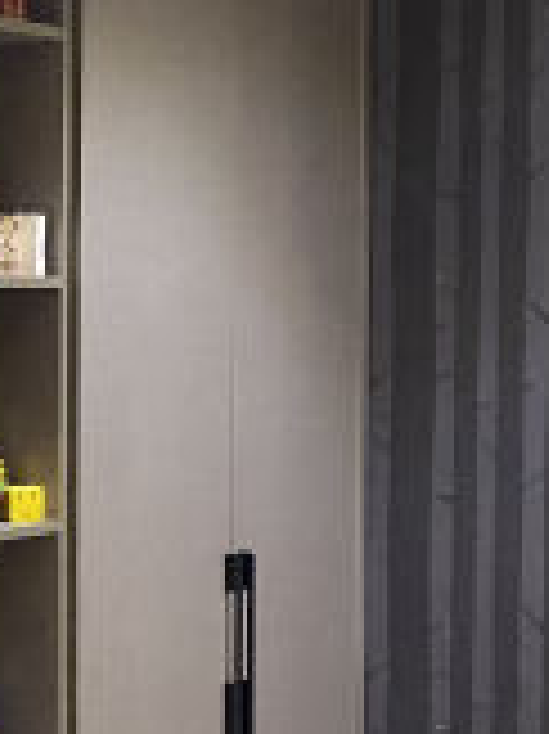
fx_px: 2266
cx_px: -520
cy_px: 466
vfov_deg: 18.4
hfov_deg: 12.3
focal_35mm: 107
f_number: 1.8
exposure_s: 1/50
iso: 320
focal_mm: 4.25
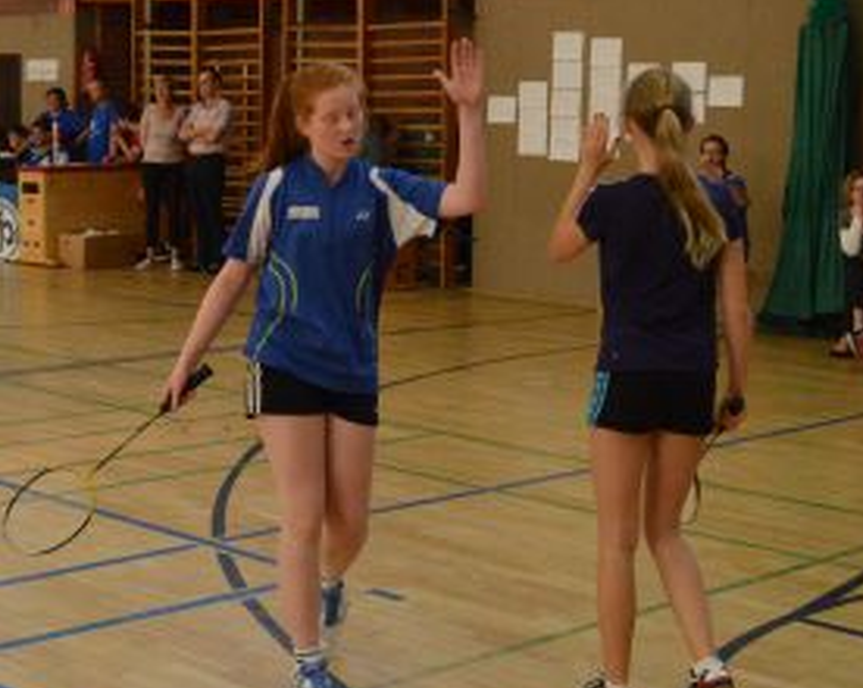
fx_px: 1862
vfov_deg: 20.9
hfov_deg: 26.0
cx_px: 313
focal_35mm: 73
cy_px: 263
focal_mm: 22
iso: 2500
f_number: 3.8
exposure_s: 1/500
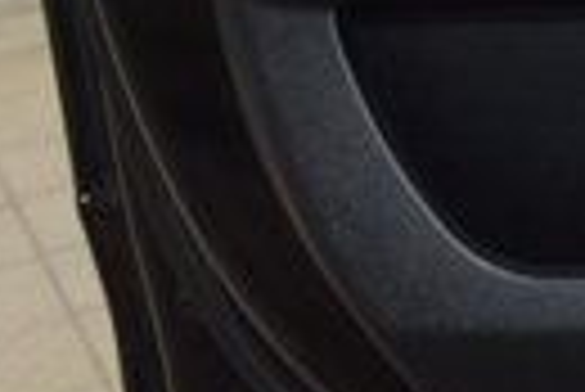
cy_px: -246
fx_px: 2164
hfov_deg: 13.8
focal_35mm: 133
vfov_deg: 9.9
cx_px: 1044
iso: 1400
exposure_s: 1/125
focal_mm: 18
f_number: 3.5
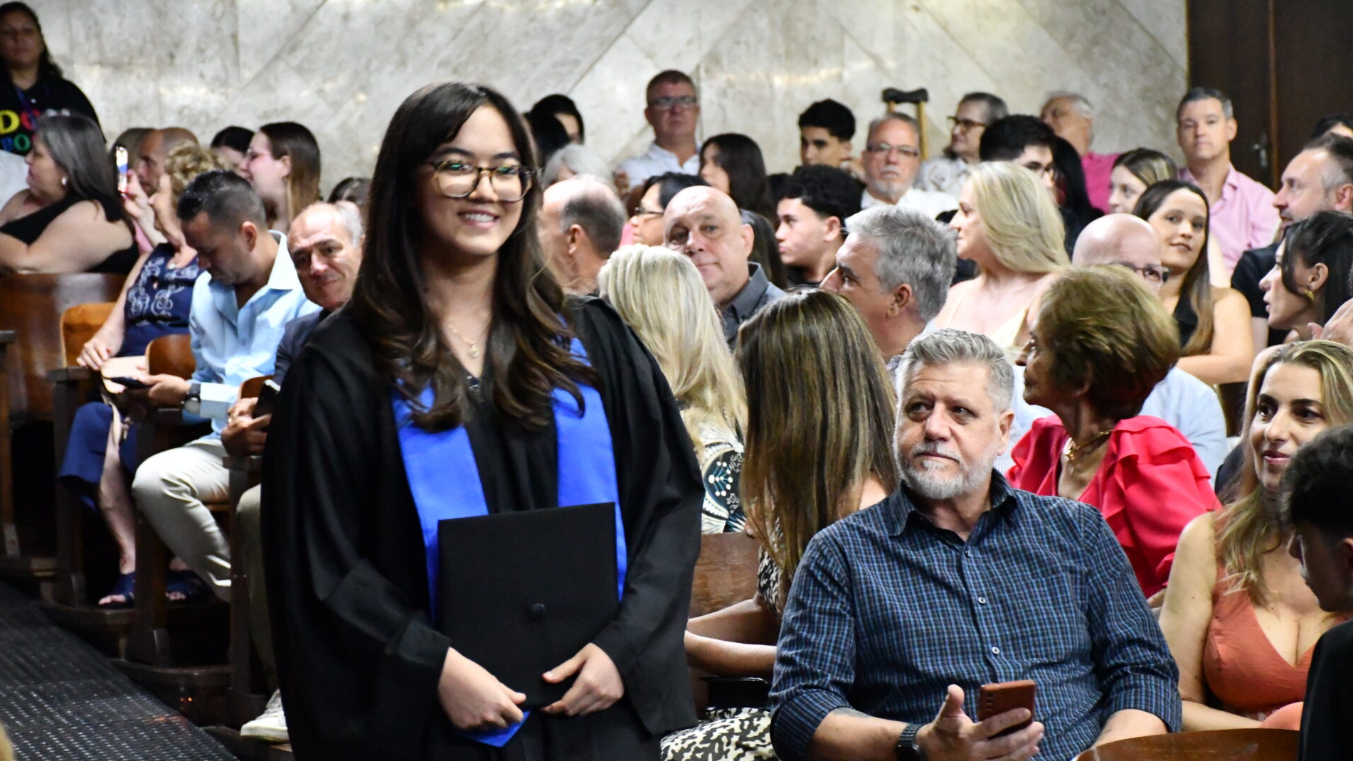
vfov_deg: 10.9
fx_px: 3982
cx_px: 681
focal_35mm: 111
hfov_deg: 19.3
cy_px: 442
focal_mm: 70
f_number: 5
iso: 12800
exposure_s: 1/60
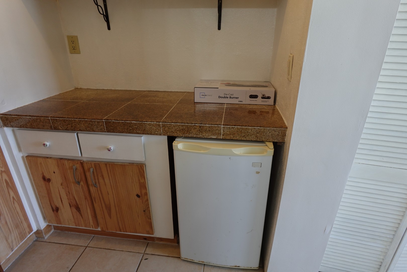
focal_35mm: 20
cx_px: 204
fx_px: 226
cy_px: 136
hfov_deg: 84.0
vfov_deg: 61.9
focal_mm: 7.6
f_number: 2
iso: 160
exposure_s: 1/80
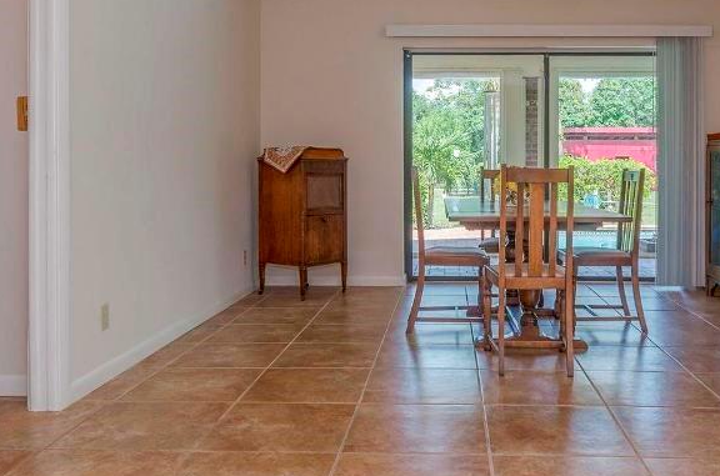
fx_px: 638
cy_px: 135
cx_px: 494
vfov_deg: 40.1
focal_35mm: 32
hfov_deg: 57.2
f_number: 5
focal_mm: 12
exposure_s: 1/80
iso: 100
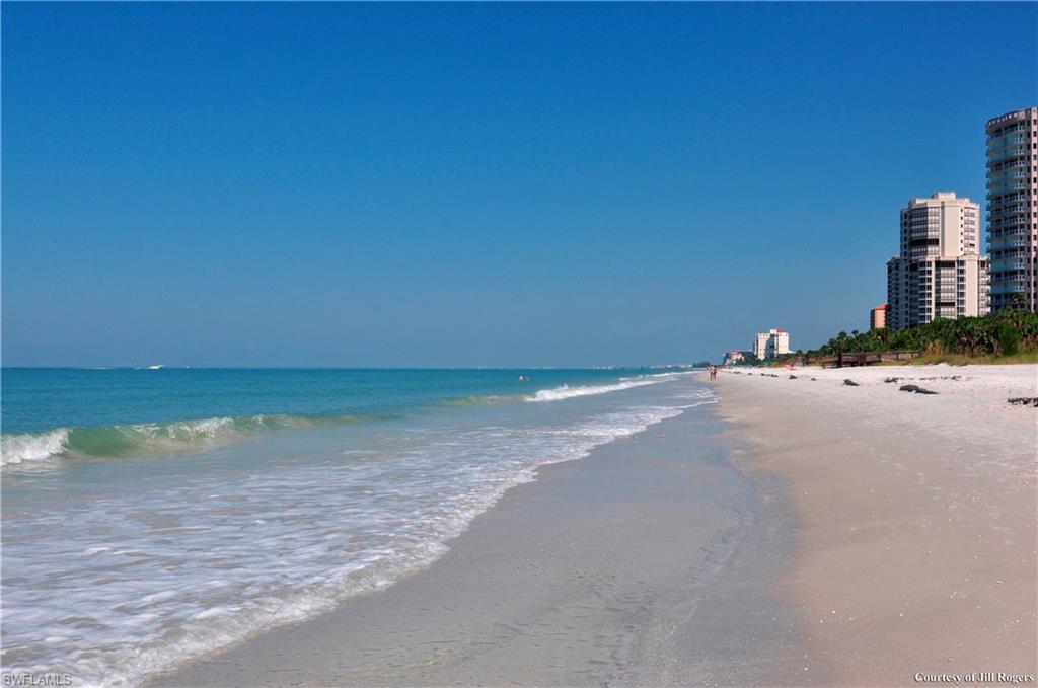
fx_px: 1036
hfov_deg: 53.2
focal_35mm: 36
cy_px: 344
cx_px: 519
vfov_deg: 36.7
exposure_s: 1/640
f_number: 11
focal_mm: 24
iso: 200
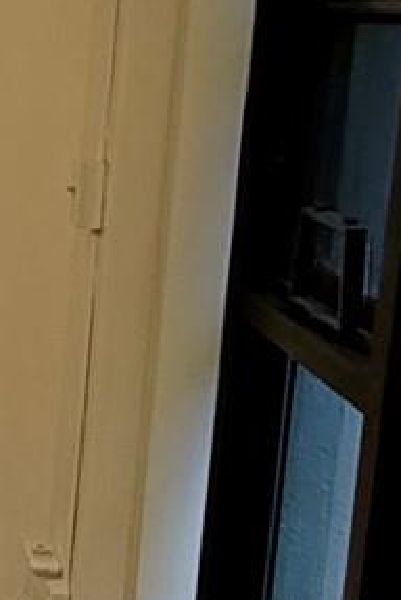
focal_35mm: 81
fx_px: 1350
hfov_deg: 11.6
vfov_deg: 25.0
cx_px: -720
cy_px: 275
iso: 250
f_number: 2.2
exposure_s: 1/120
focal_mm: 2.22
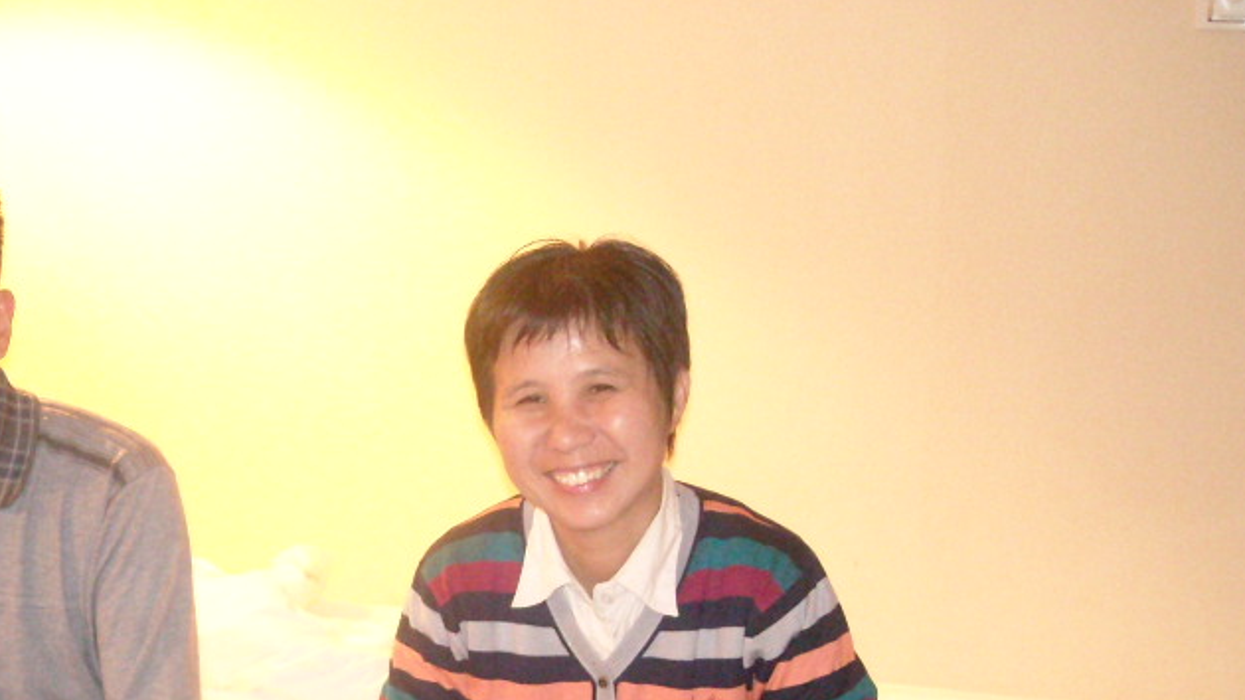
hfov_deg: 33.1
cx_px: 294
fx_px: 2046
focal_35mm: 62
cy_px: 672
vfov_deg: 19.0
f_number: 2.8
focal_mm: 5.7
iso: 800
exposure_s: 1/6
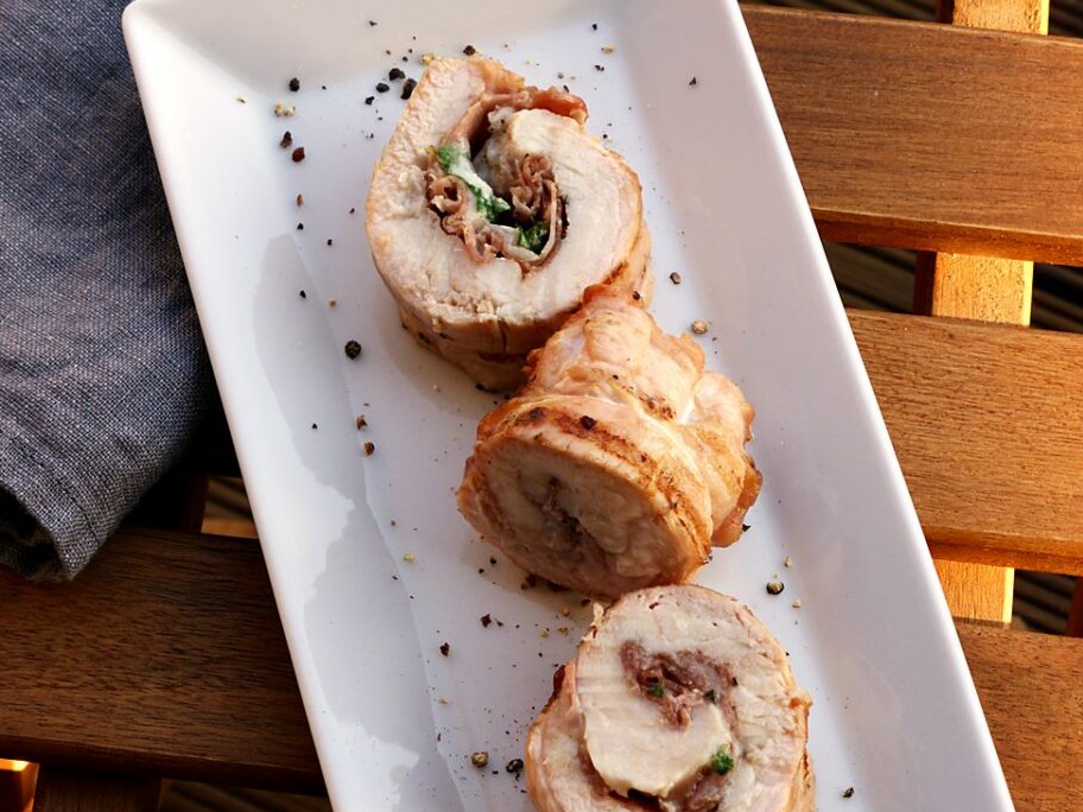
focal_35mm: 121
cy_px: 420
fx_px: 3786
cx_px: 552
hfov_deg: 16.3
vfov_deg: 12.2
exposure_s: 1/100
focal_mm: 20.6
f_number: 5.3
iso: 100
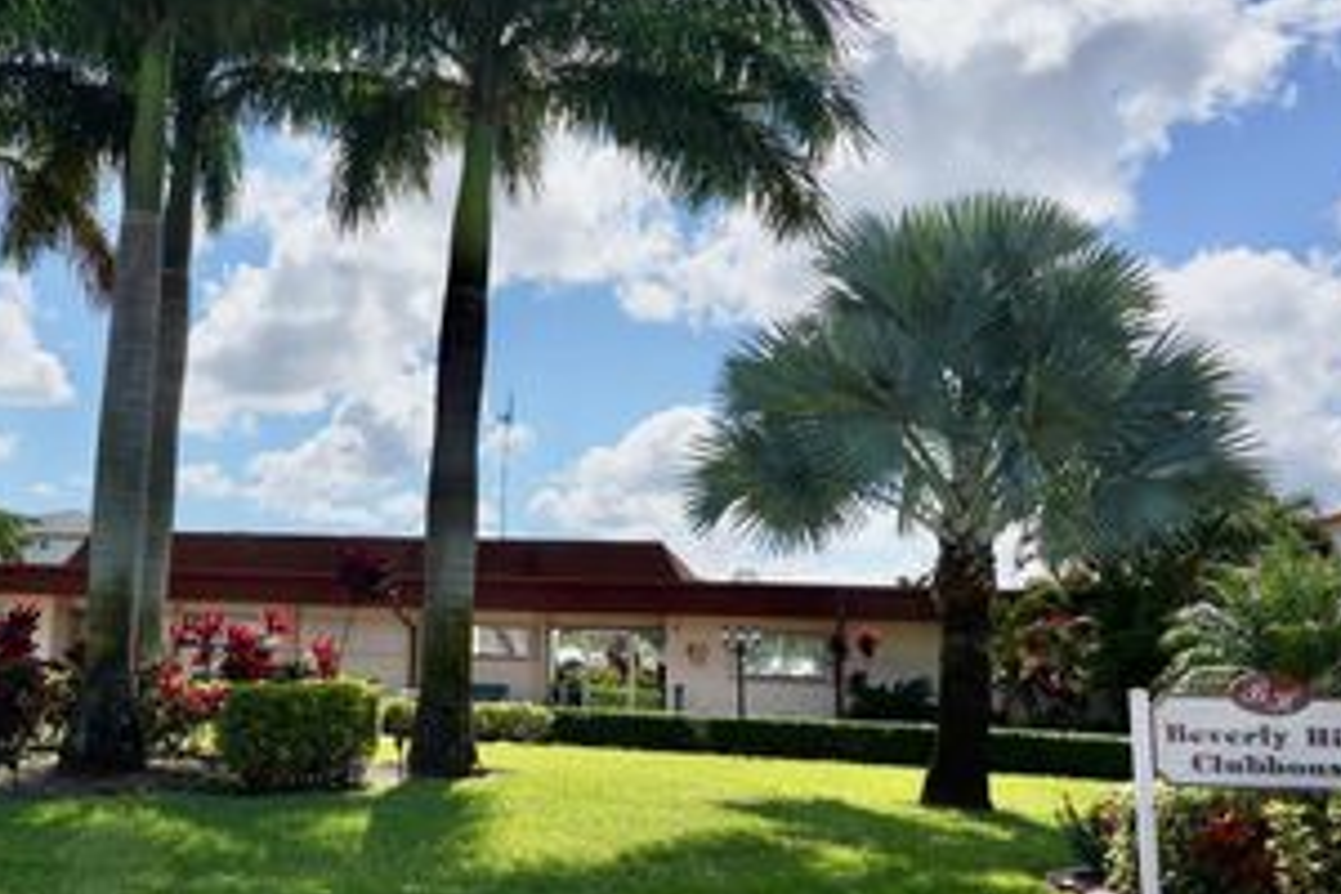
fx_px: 1490
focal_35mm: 40
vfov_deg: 33.3
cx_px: 447
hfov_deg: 47.7
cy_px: 369
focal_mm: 24
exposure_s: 1/250
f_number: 13
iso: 100
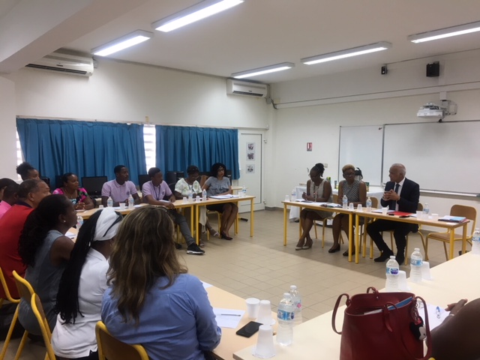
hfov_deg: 61.7
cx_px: 240
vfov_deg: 48.2
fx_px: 402
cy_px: 180
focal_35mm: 29
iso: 25
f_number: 2.2
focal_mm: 4.15
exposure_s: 1/33
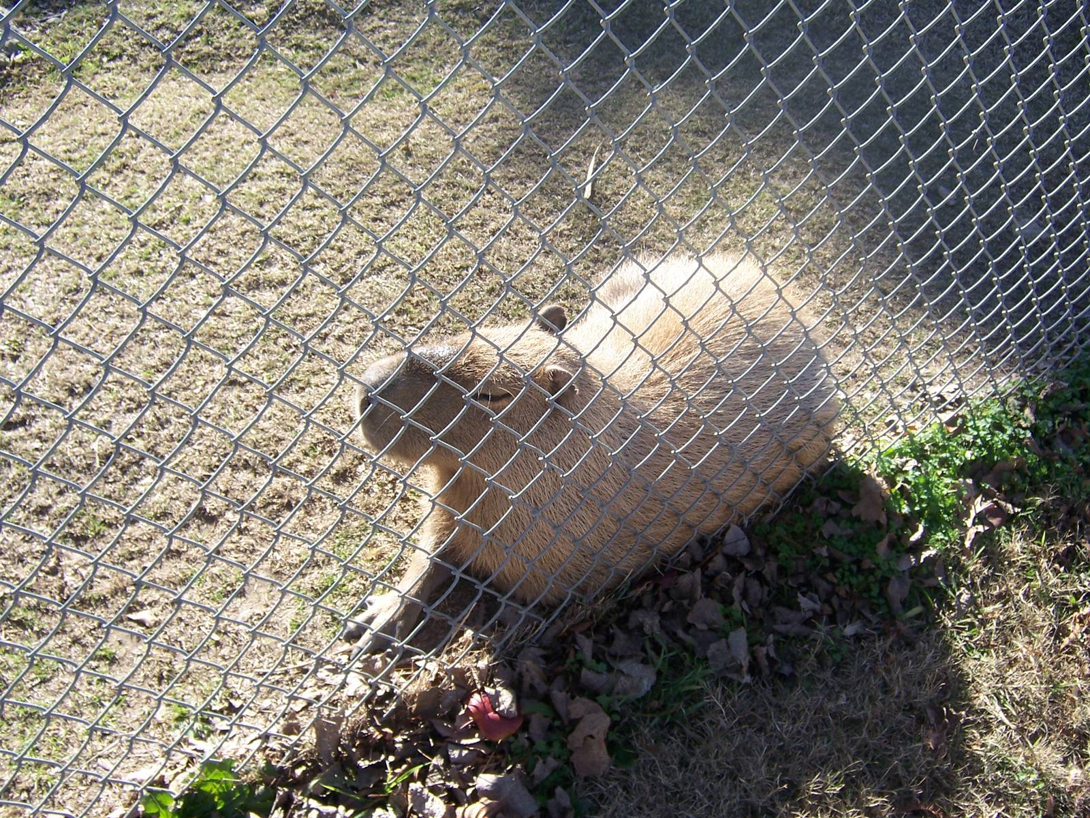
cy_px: 409
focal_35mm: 40
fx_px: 1260
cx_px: 545
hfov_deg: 46.8
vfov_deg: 36.0
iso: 80
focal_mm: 6.7
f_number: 4
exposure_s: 1/250
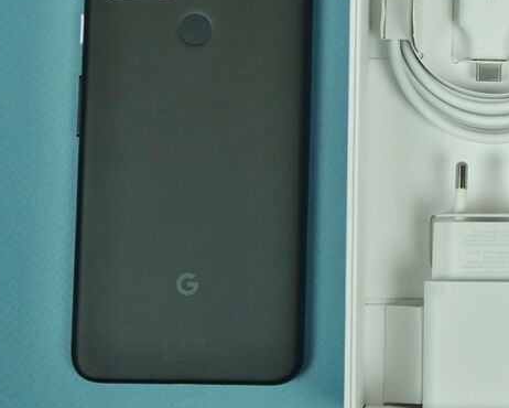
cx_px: 512
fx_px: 1206
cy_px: 144
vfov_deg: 19.1
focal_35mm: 80
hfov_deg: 22.9
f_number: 7.1
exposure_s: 1/250
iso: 1250
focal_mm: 41
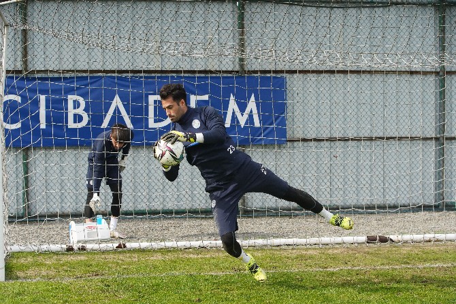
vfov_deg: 16.1
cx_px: 228
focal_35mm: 85
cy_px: 152
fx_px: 1077
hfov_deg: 23.9
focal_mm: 85
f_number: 5.6
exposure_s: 1/5000
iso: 2500
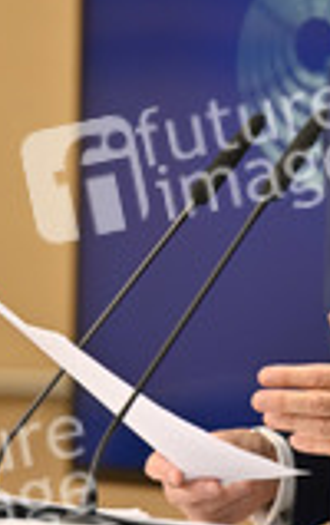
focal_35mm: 511
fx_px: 7320
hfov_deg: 2.6
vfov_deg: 4.1
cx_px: 287
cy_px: 330
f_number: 2.8
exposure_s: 1/320
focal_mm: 200
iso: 1000
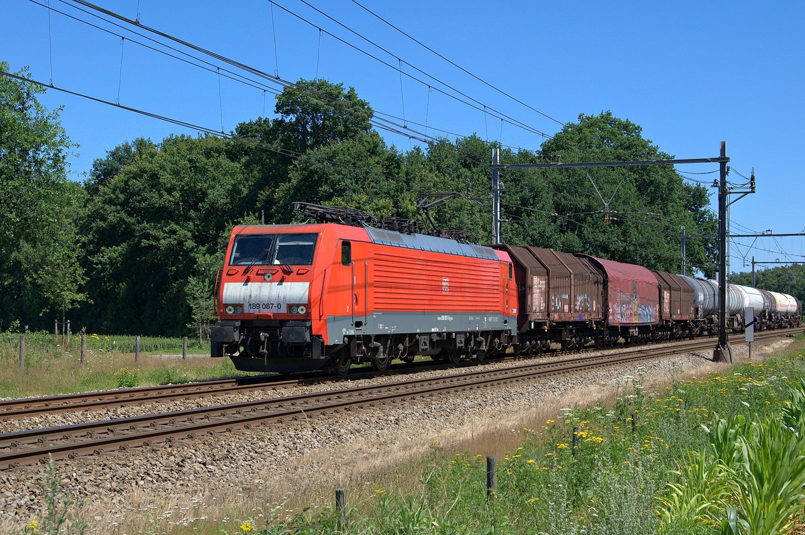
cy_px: 268
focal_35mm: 66
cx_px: 402
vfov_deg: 20.6
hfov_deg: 30.5
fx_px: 1475
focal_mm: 44
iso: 400
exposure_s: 1/1000
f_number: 5.6
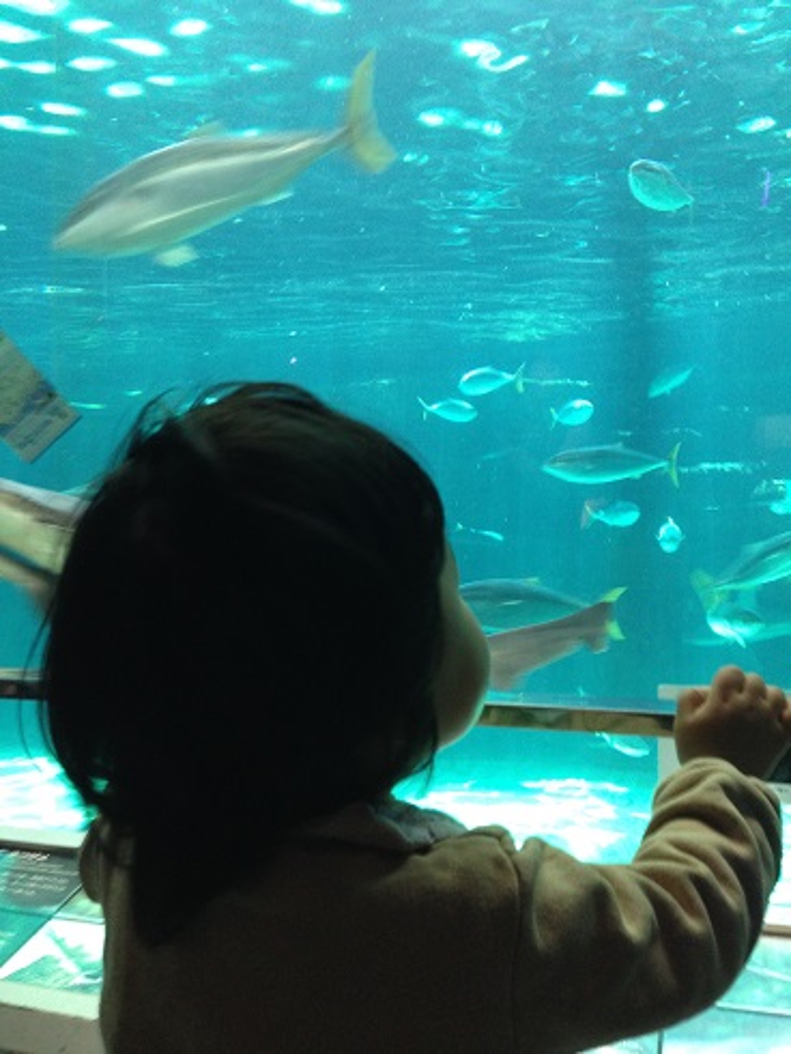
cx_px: 396
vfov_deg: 55.3
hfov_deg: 43.0
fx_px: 1005
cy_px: 527
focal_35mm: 33
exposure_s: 1/20
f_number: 2.4
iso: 160
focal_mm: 4.12
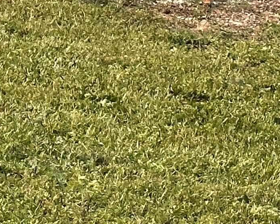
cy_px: -233
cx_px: -293
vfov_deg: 5.6
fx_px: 2237
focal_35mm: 270
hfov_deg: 6.9
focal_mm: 6.86
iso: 64
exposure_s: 1/2591
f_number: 1.78
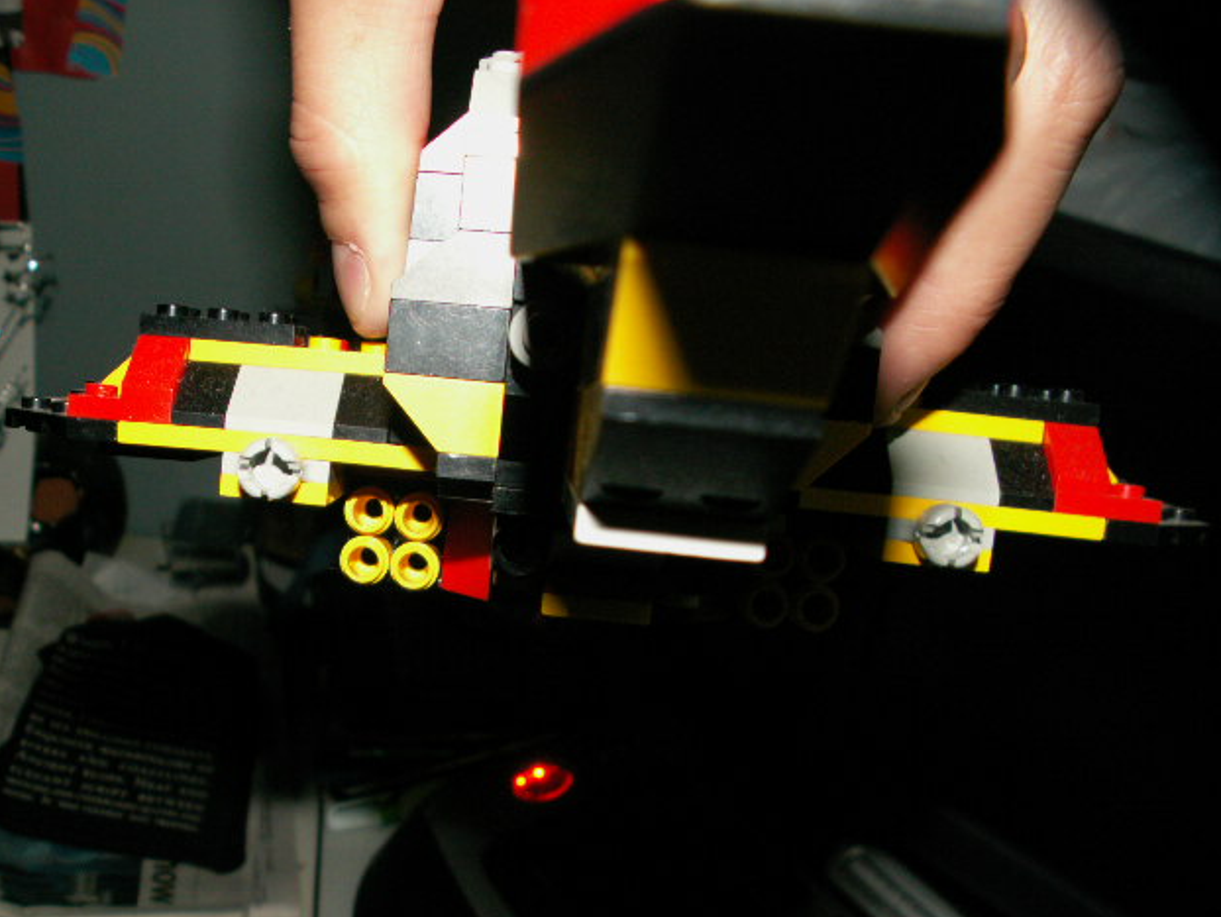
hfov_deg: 51.3
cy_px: 467
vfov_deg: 39.7
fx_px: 1270
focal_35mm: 36
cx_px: 609
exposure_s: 1/40
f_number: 3.2
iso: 160
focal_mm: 5.86
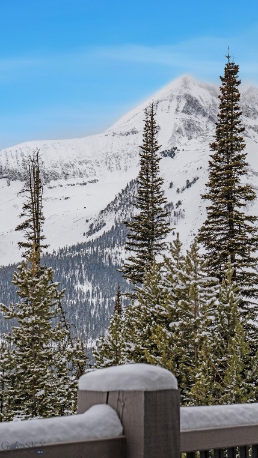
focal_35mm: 117
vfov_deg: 18.3
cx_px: 141
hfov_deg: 10.4
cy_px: 228
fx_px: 1423
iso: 250
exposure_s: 1/640
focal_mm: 111
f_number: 14
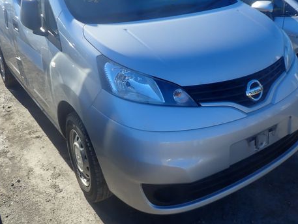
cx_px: 139
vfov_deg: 40.0
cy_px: 68
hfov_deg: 52.6
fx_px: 301
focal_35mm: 35
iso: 100
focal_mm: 4.5
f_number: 2.8
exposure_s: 1/800
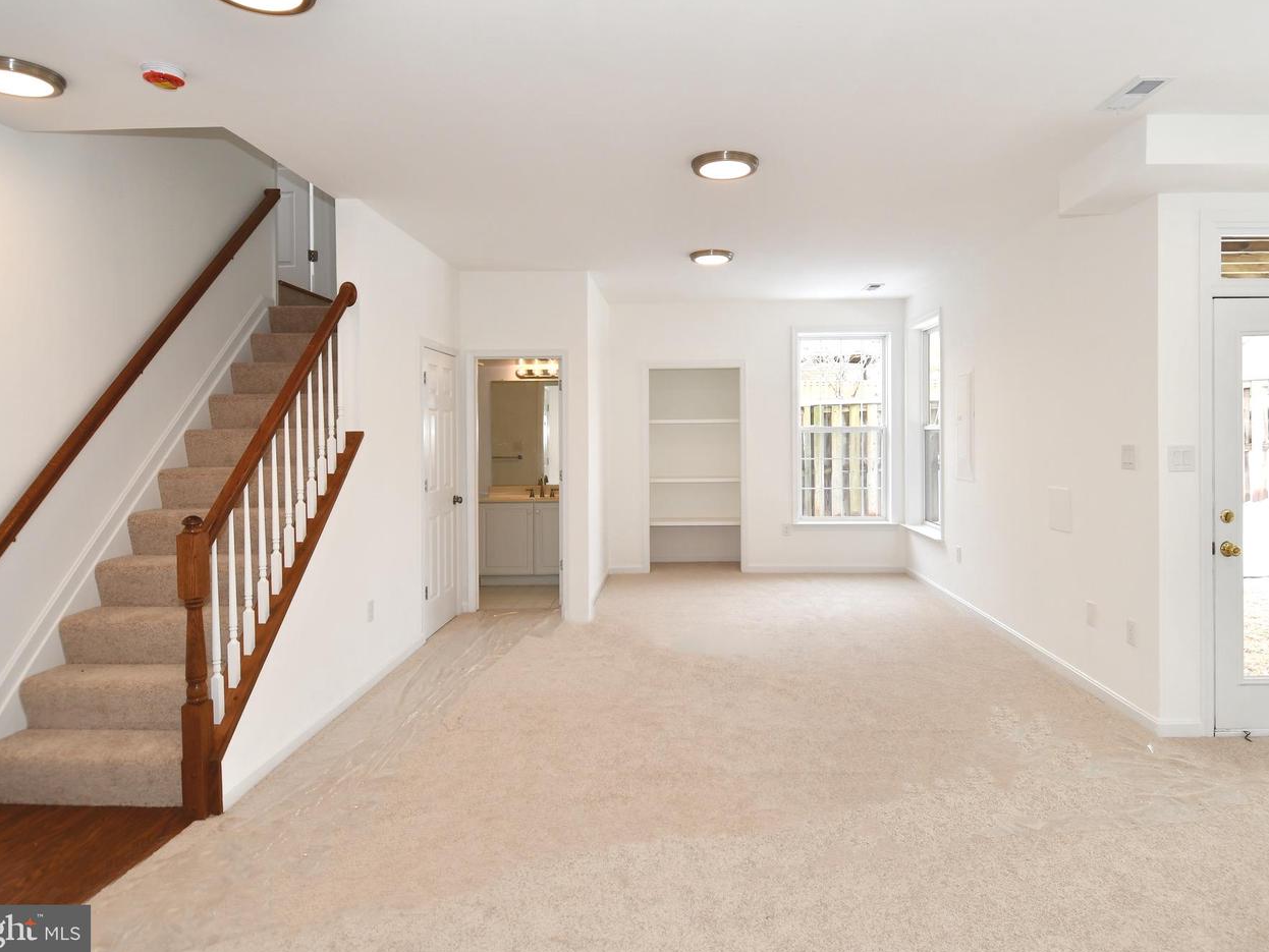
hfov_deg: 81.7
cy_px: 468
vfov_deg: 66.0
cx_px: 665
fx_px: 733
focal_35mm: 20
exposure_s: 1/100
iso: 200
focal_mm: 12
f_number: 5
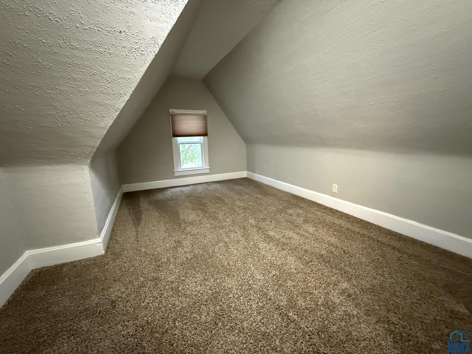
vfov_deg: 85.7
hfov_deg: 102.1
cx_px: 236
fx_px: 191
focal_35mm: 14
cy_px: 177
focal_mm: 2.22
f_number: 2.2
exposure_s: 1/60
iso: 1250
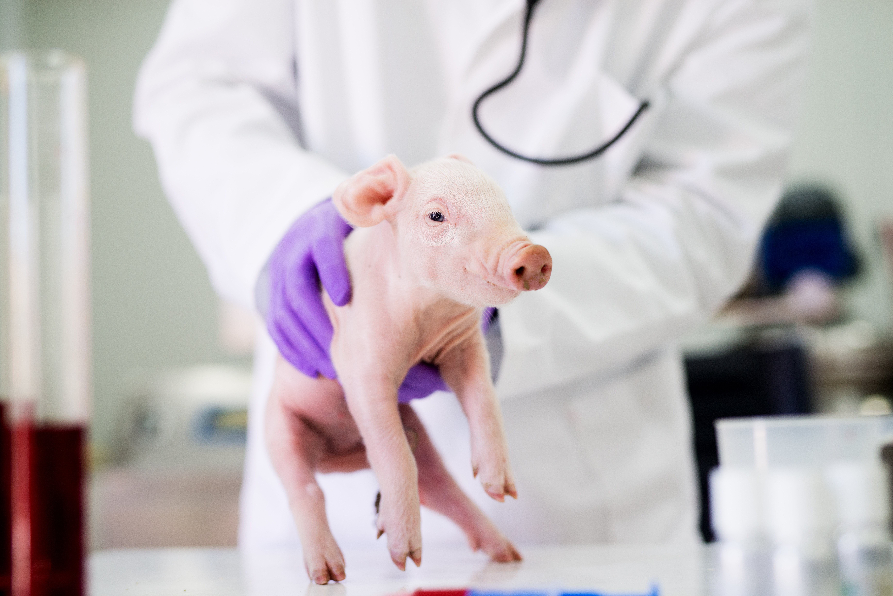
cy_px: 298
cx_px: 446
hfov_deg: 39.6
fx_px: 1241
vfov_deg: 27.0
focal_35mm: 50
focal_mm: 50
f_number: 2
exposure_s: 1/200
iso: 400
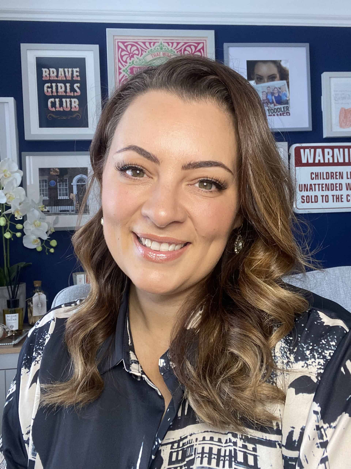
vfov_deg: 60.0
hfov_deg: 46.8
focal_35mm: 30
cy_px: 234
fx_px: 406
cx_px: 176
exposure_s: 1/60
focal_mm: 2.7
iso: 100
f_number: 2.2
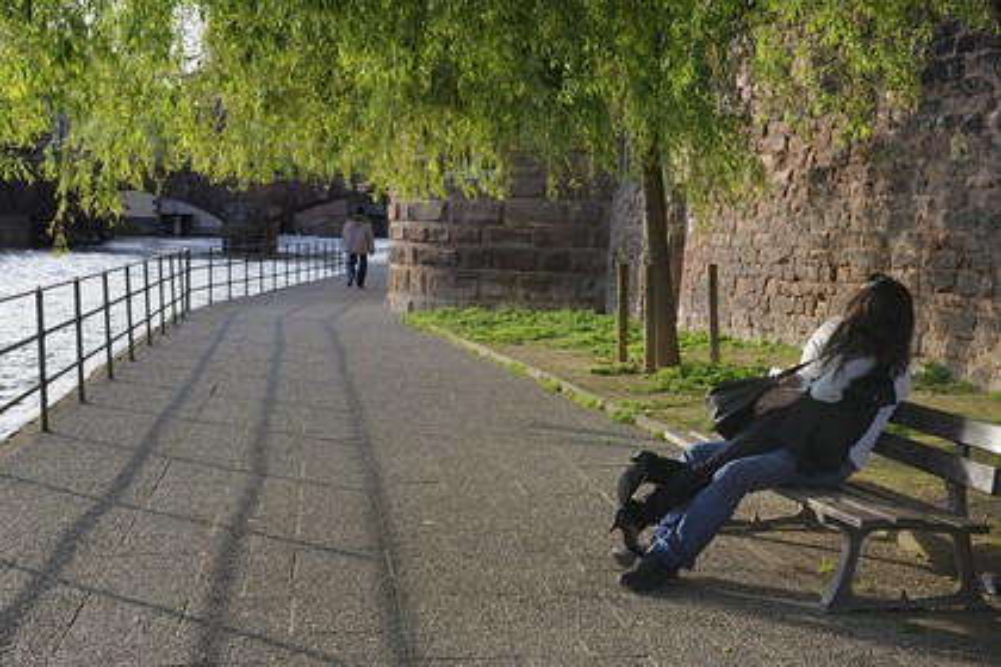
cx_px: 500
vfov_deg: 26.0
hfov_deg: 38.2
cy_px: 334
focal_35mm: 52
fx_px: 1446
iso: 400
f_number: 9
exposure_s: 1/160
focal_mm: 52
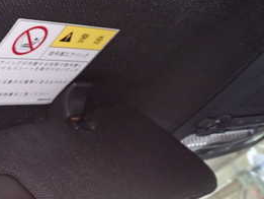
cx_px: -31
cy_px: 184
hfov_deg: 25.9
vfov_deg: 20.8
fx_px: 526
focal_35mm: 69
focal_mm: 5.4
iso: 800
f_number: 2.3
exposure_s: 1/20
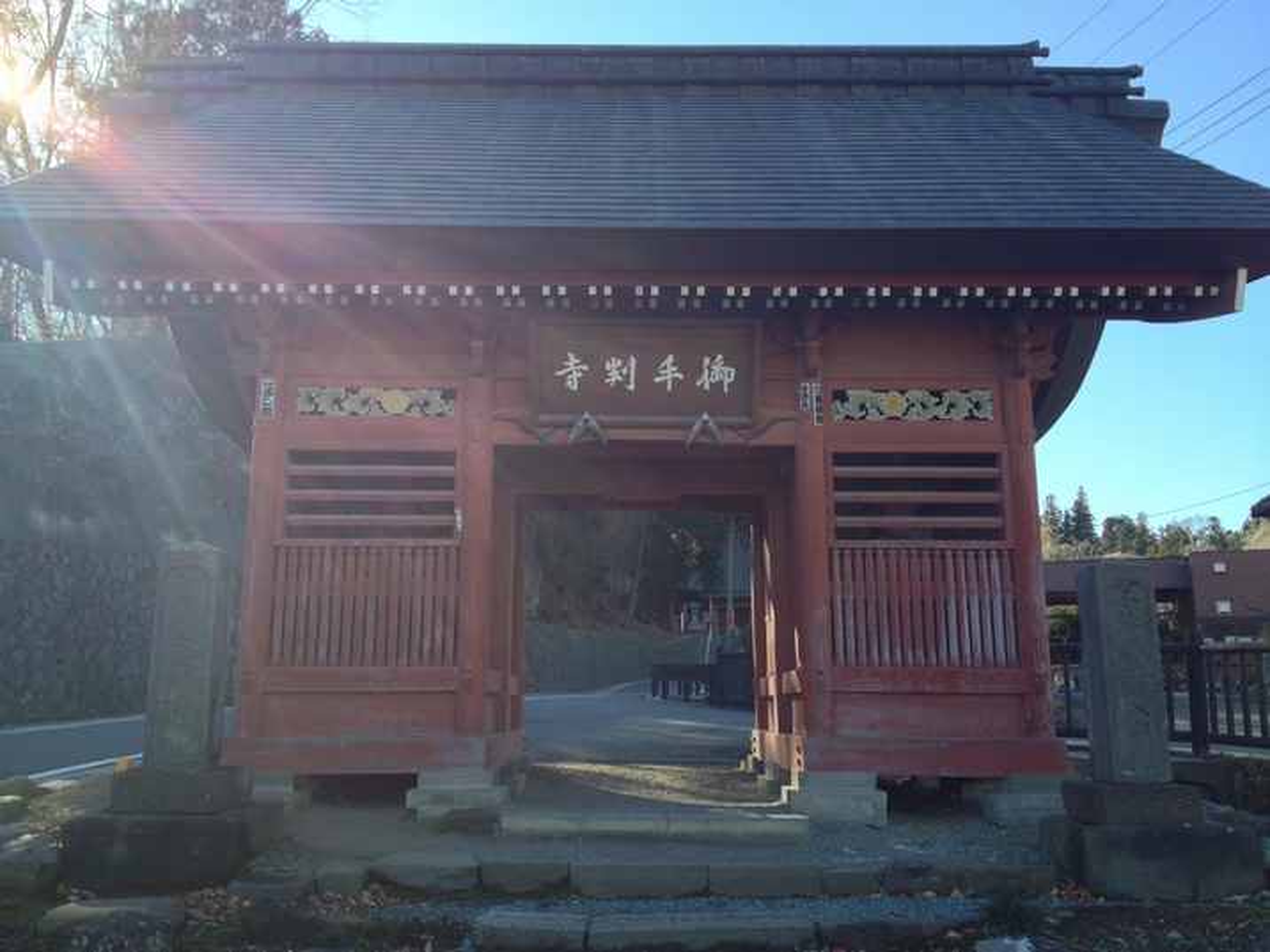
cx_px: 635
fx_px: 1284
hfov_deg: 52.6
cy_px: 476
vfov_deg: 40.7
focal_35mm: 35
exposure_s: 1/223
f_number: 2.4
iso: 50
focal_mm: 4.28
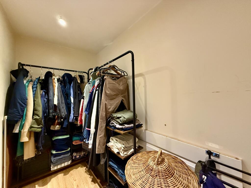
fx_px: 102
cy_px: 94
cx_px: 126
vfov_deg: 85.7
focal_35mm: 14
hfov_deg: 102.1
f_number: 2.2
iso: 1000
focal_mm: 2.22
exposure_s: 1/60
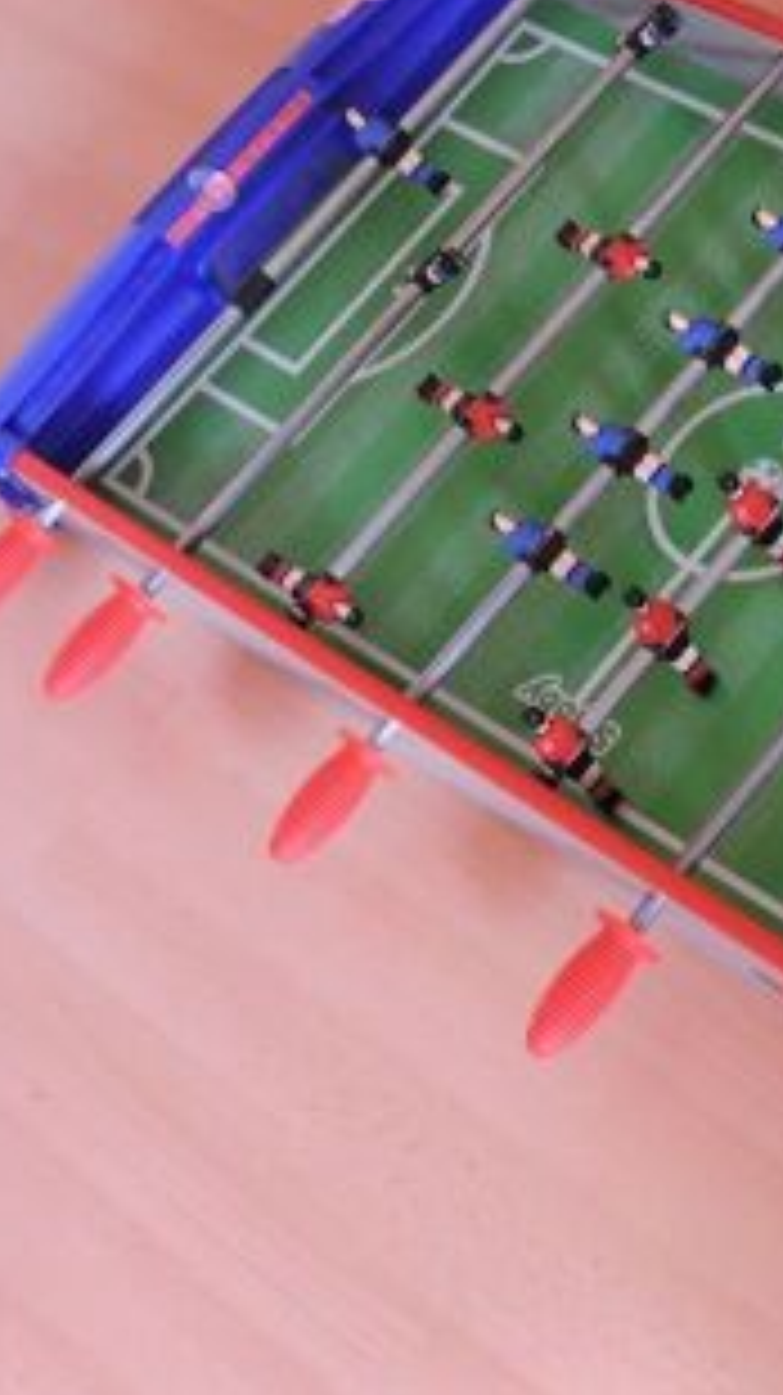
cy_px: 590
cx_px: 742
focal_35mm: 76
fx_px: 2810
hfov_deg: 15.6
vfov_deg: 27.8
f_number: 4
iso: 800
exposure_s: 1/8
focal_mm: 8.1
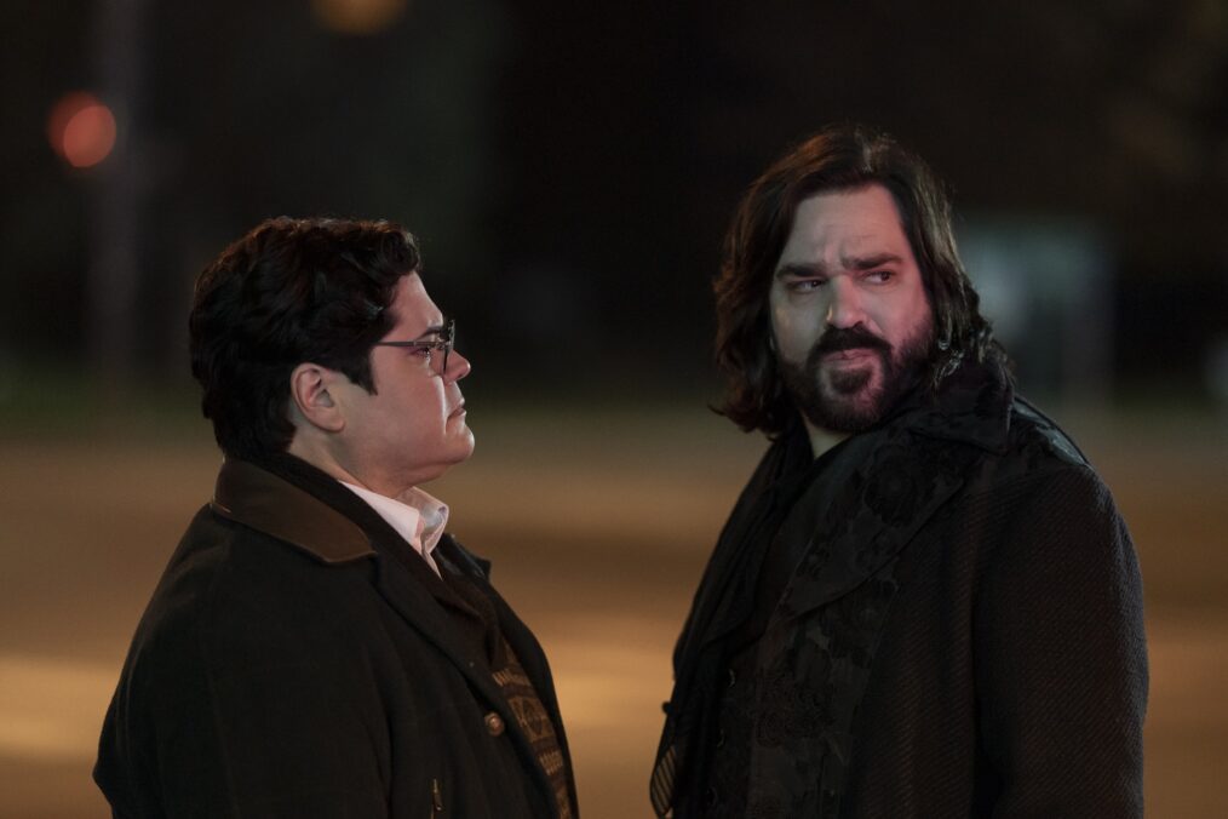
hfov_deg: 15.2
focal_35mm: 135
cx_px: 614
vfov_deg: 10.2
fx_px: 4605
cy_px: 410
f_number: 1.8
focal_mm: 135
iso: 4000
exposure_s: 1/320
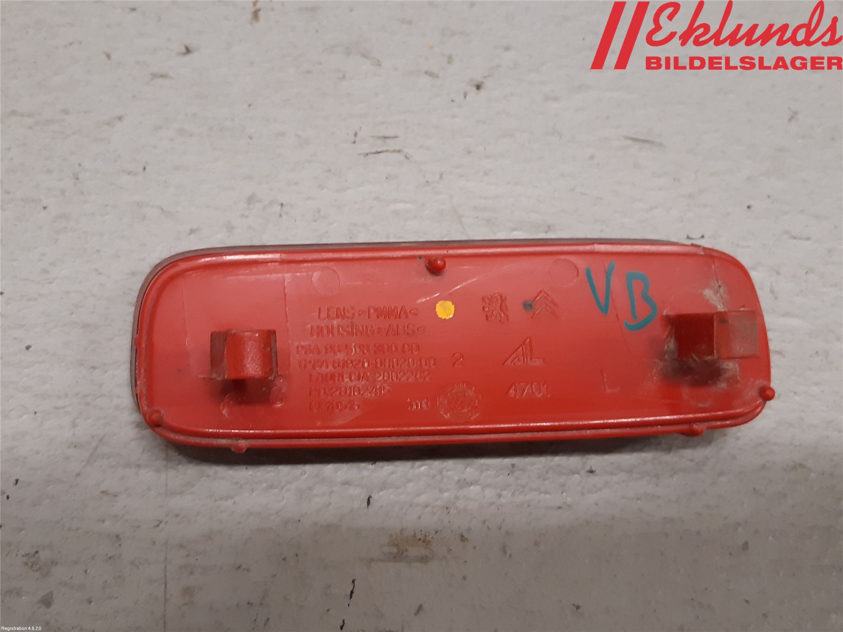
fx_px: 633
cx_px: 422
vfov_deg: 53.1
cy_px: 316
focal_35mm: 26
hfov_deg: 67.3
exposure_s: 1/50
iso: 160
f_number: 1.7
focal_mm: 3.93
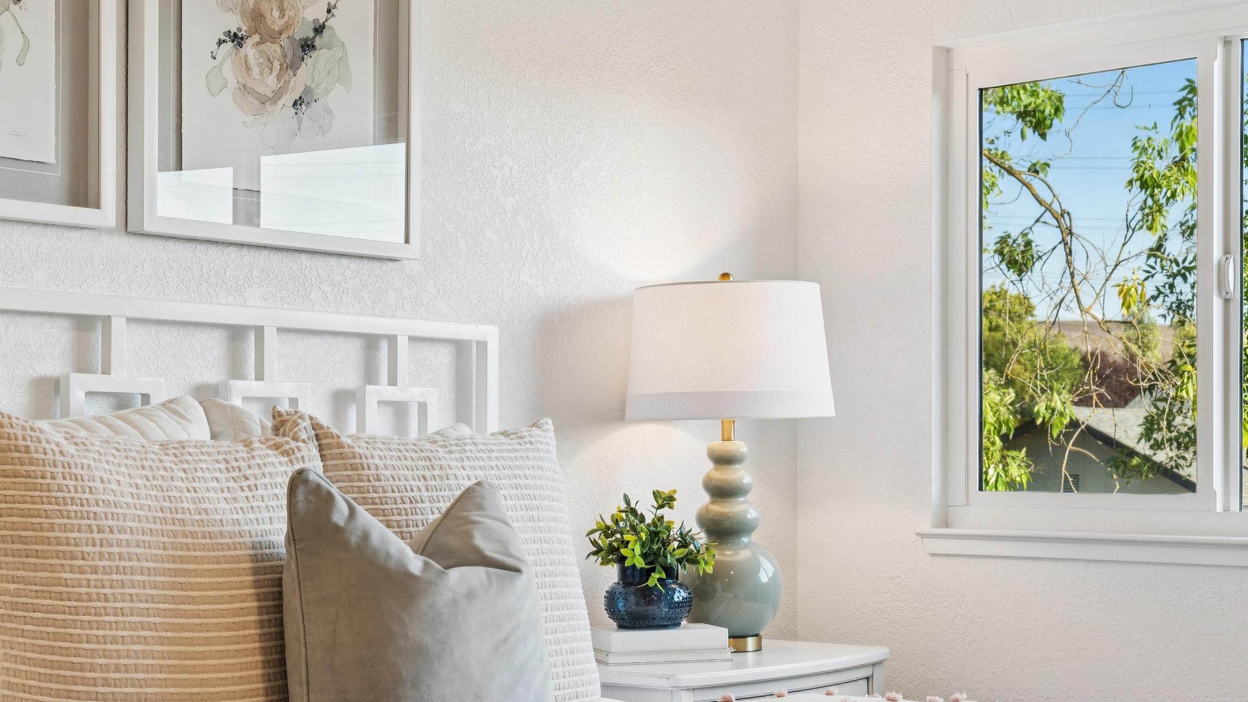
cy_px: 501
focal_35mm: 55
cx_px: 739
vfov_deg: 21.7
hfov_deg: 37.7
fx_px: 1820
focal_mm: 40
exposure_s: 1/50
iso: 400
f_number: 9
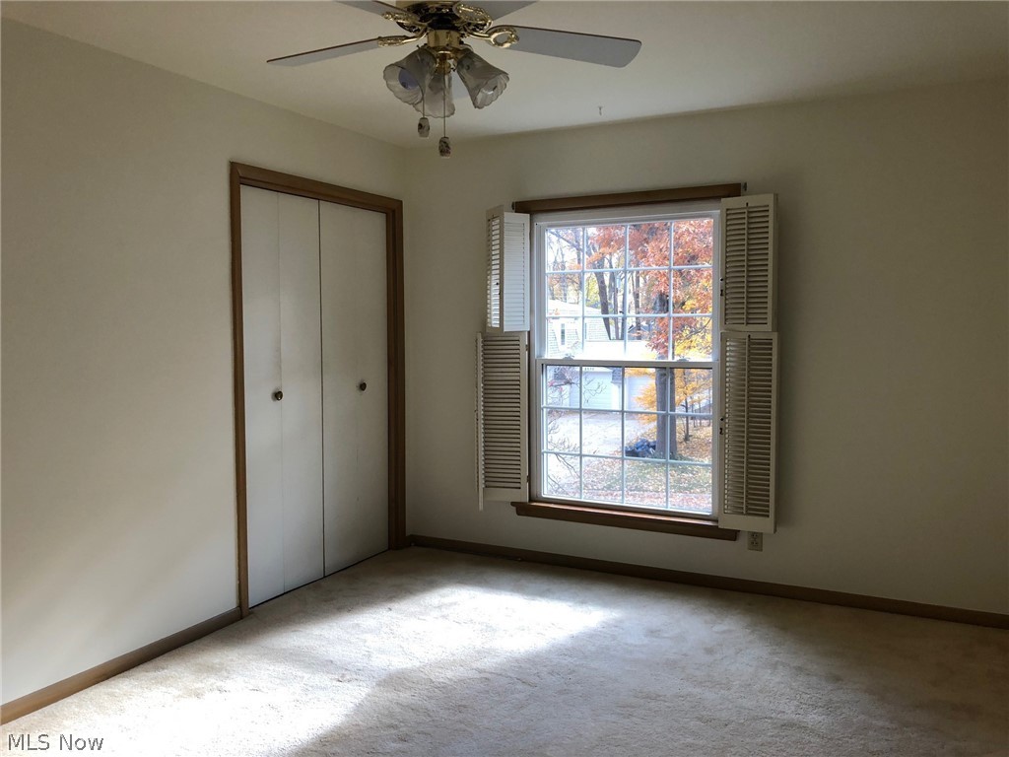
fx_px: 816
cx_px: 504
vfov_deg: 49.7
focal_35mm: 28
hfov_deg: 63.4
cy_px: 378
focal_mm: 3.99
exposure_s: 1/40
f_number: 1.8
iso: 20
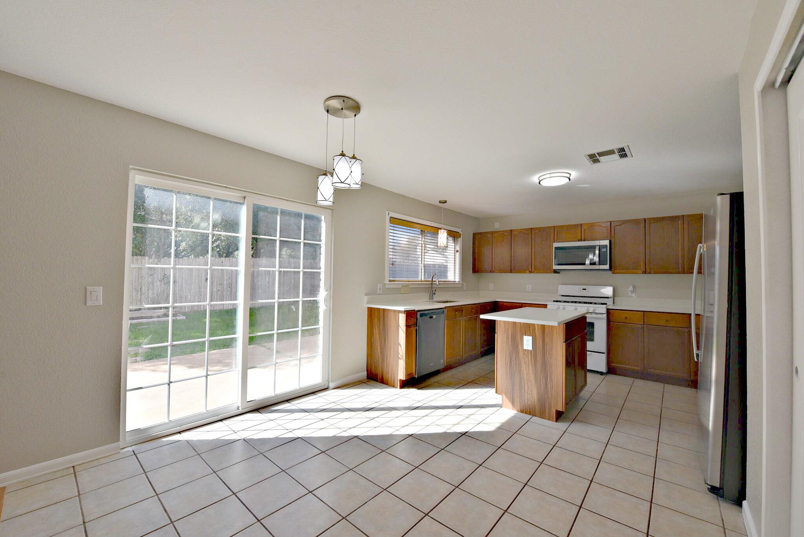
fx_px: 313
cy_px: 268
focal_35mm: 14
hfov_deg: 104.2
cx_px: 402
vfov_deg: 81.3
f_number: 8
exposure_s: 1/250
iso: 250
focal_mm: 14
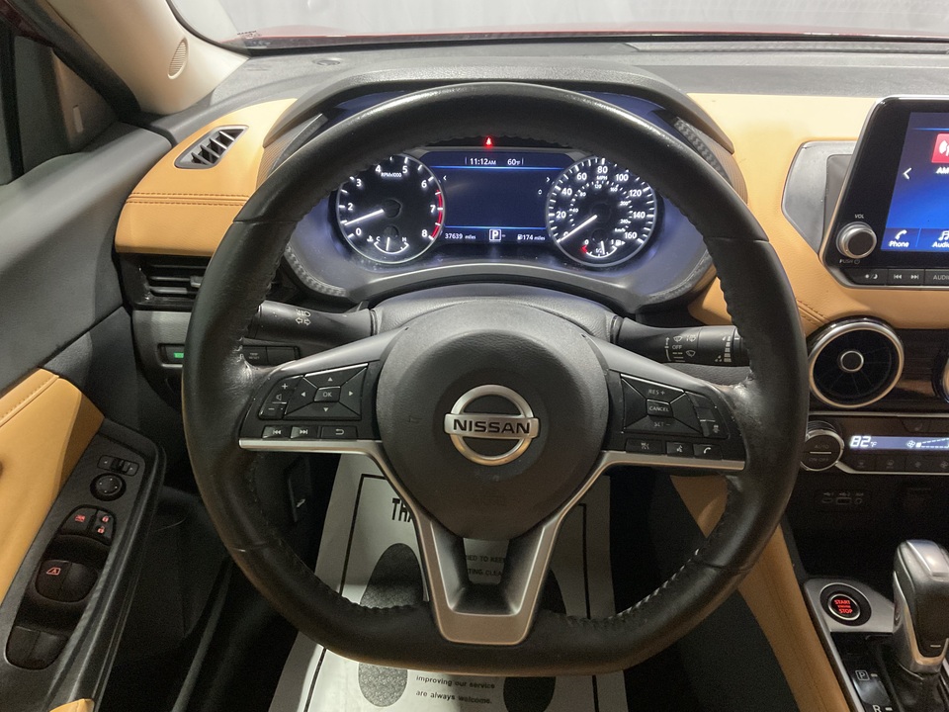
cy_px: 356
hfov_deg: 61.7
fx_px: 795
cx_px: 474
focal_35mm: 29
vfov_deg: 48.2
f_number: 1.8
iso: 400
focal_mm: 3
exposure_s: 1/30
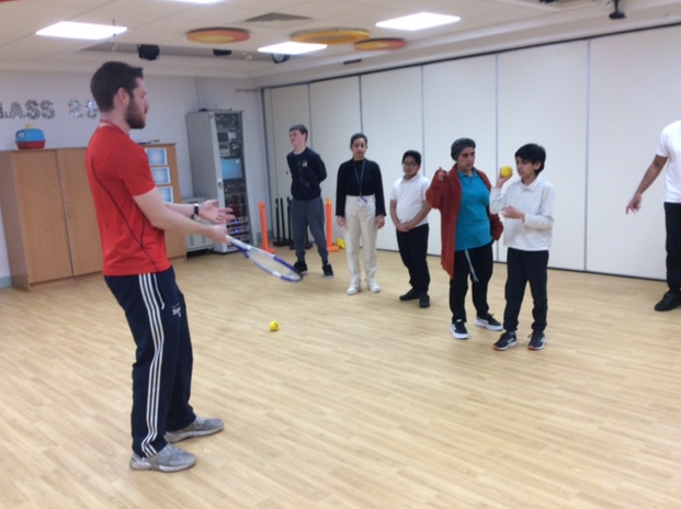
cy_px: 248
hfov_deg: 55.4
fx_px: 648
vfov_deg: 42.8
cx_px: 344
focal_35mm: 33
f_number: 2.4
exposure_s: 1/25
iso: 50
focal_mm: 3.3
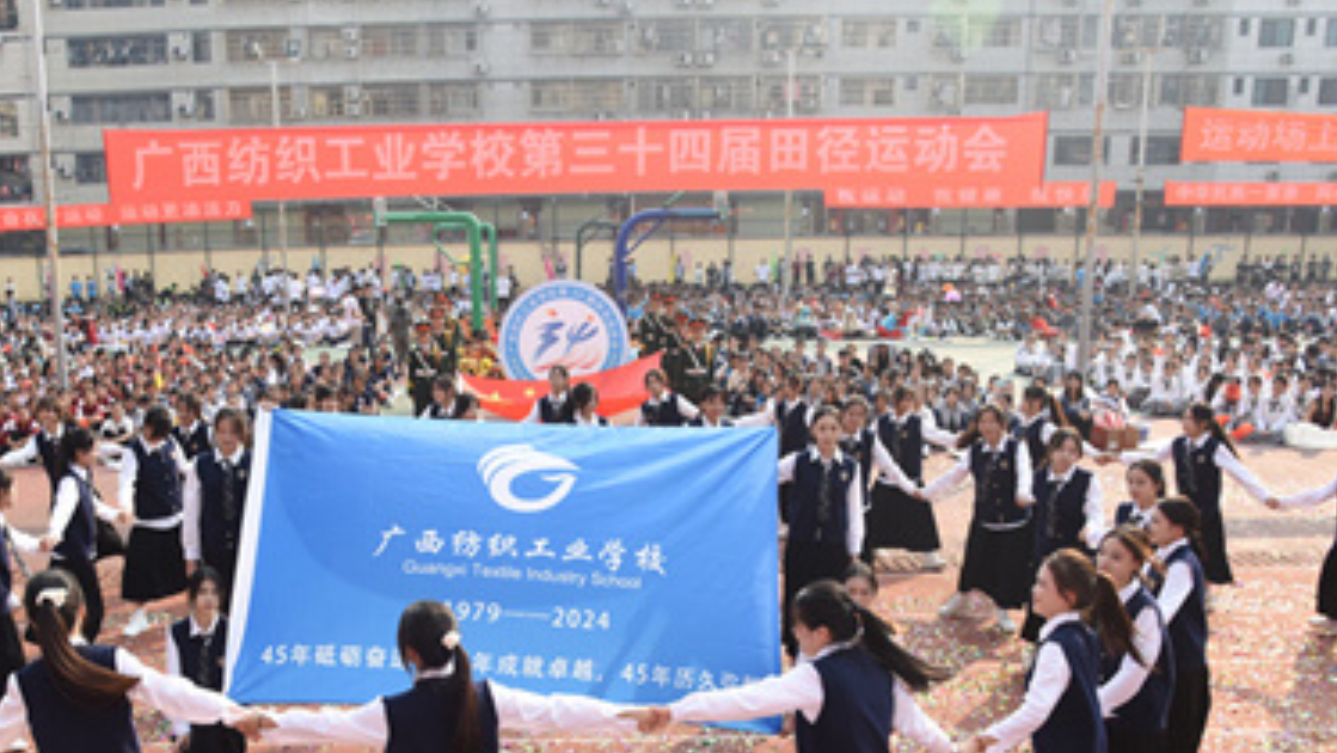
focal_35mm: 37
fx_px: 1312
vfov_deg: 31.1
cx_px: 462
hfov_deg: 53.1
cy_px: 610
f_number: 5.6
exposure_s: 1/800
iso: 800
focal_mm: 24
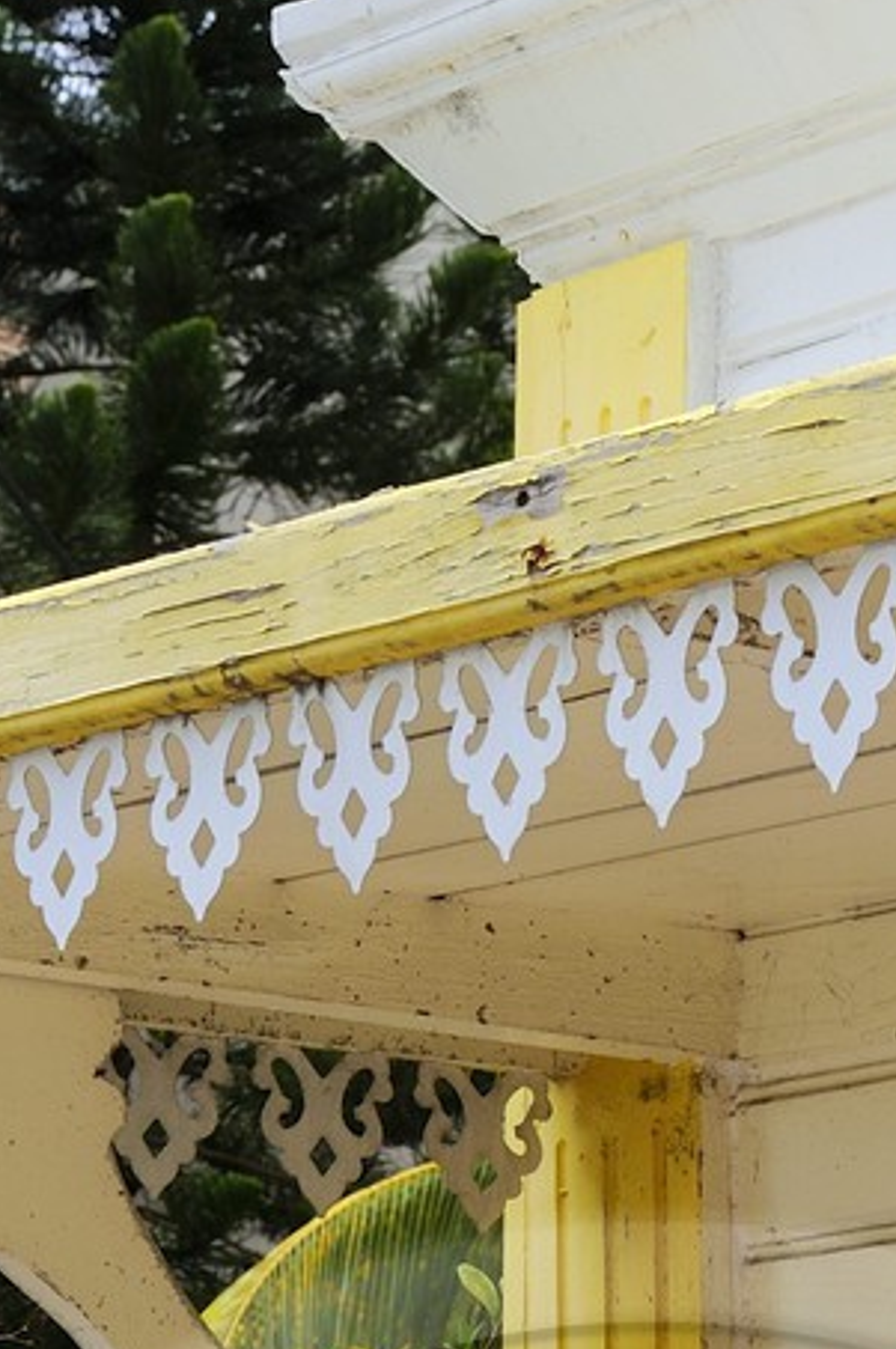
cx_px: 655
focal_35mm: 219
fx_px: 8194
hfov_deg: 6.3
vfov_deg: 9.1
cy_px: 2147
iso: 200
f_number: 11
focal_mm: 62
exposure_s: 1/160
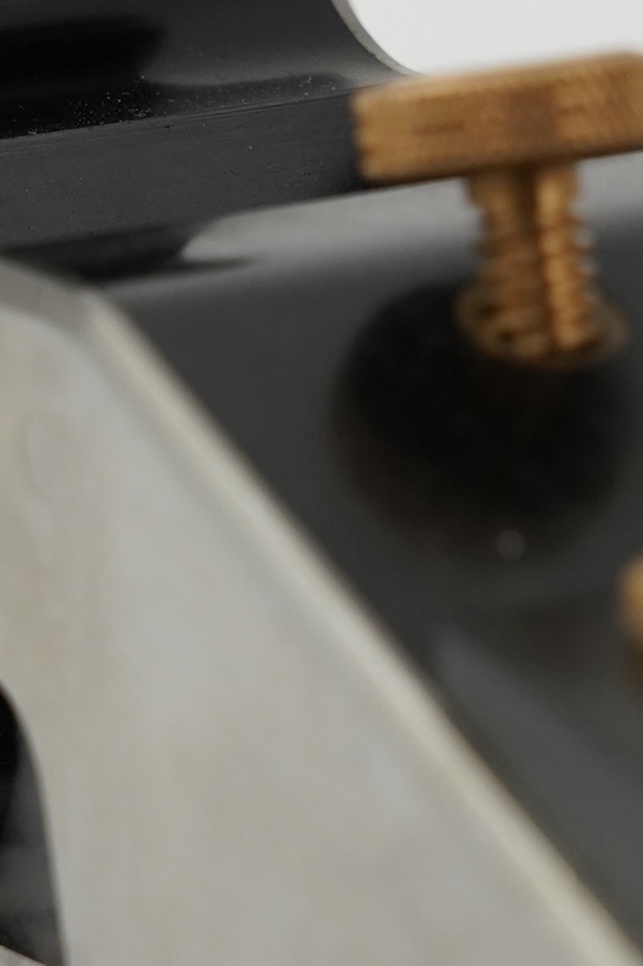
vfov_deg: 7.5
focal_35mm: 275
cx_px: 306
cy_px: 412
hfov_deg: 5.0
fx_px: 7370
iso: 1250
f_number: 7.1
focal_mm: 82
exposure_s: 1/125
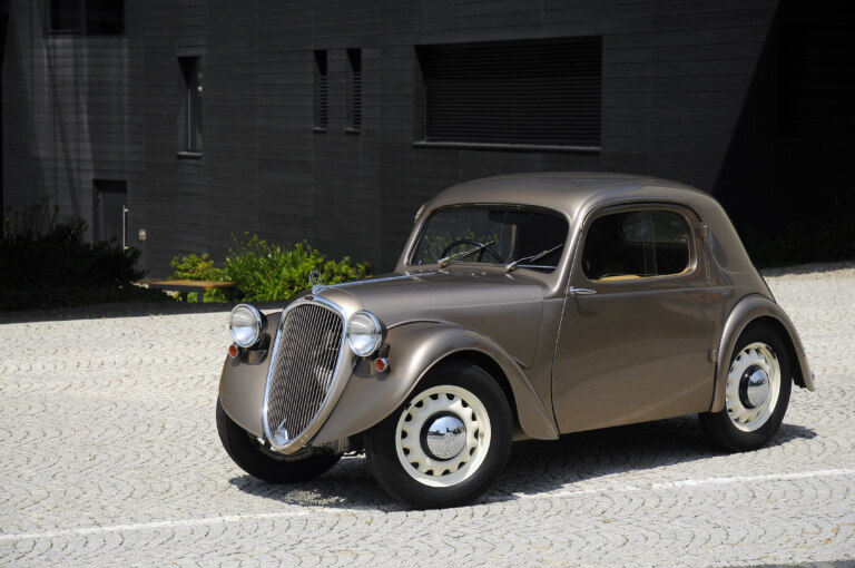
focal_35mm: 105
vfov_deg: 13.0
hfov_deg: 19.5
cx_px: 428
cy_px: 284
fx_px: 2491
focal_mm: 70
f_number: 5.6
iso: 400
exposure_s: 1/1000
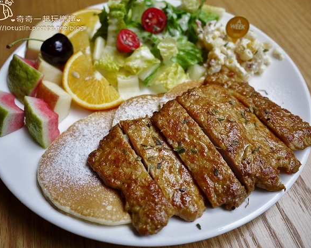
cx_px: 148
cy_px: 121
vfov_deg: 48.5
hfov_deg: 58.8
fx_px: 276
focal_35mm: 30
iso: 100
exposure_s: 1/1000
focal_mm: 14
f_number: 2.5
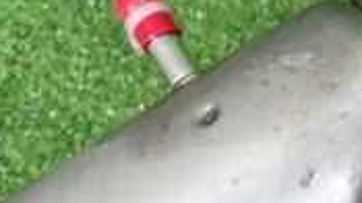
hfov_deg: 18.2
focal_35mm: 112
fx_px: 1074
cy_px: 126
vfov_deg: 10.8
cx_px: 430
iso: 200
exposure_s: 1/30
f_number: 2.3
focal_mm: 5.4
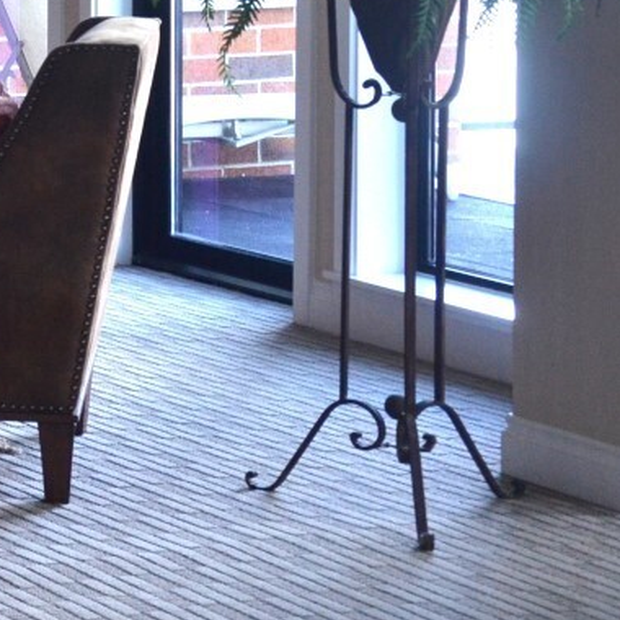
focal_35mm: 142
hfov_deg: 11.2
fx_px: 2877
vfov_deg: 12.0
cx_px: -600
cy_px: -135
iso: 800
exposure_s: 1/30
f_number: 4
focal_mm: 26
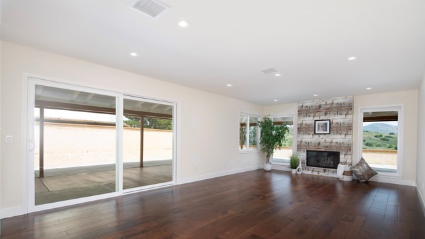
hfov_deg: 92.7
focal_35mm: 18
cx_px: 214
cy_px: 141
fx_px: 203
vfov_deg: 60.6
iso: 320
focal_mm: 17
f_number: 7.1
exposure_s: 1/250
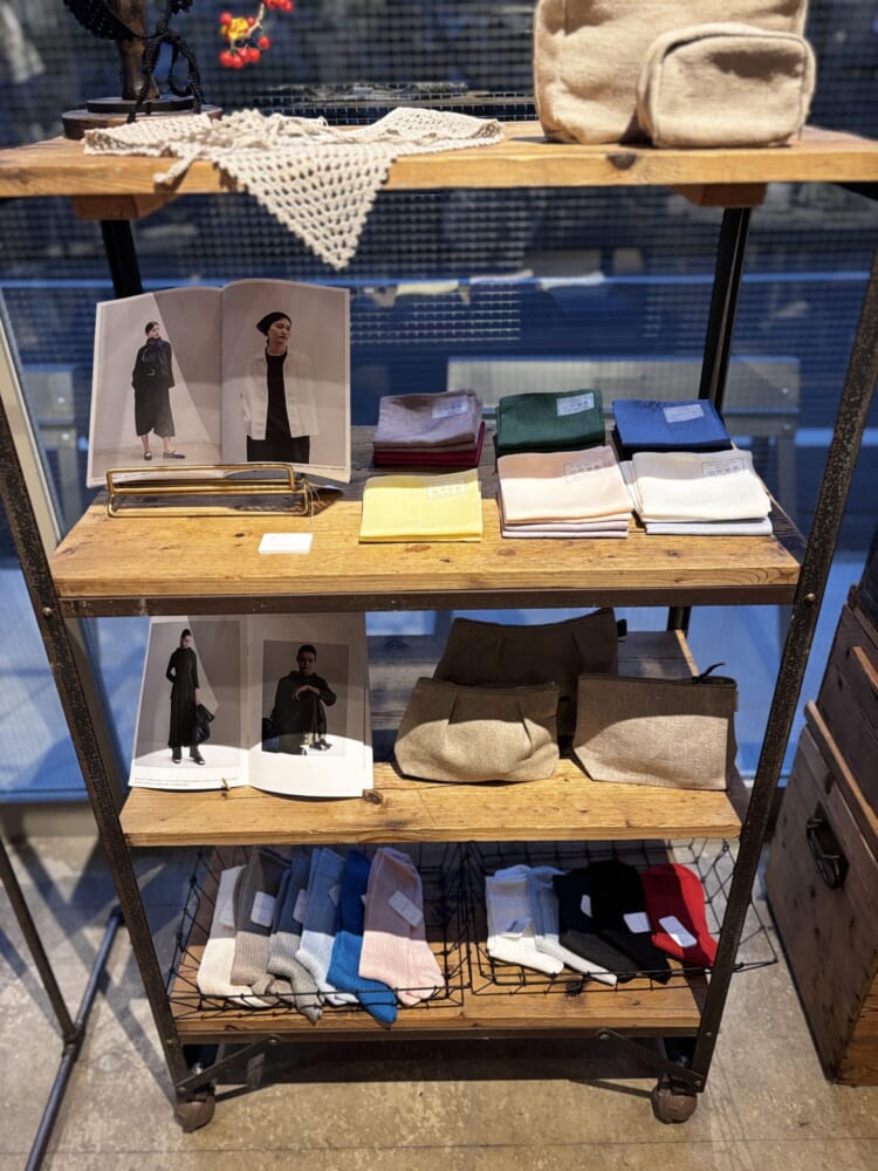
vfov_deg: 67.3
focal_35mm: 26
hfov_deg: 53.1
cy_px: 586
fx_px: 879
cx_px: 439
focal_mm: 5.96
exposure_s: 1/50
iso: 250
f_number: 1.6
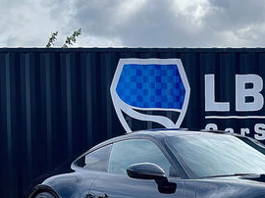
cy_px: 185
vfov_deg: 19.4
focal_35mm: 74
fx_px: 566
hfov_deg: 25.4
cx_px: 248
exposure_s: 1/2841
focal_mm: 5.7
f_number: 1.5
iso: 50
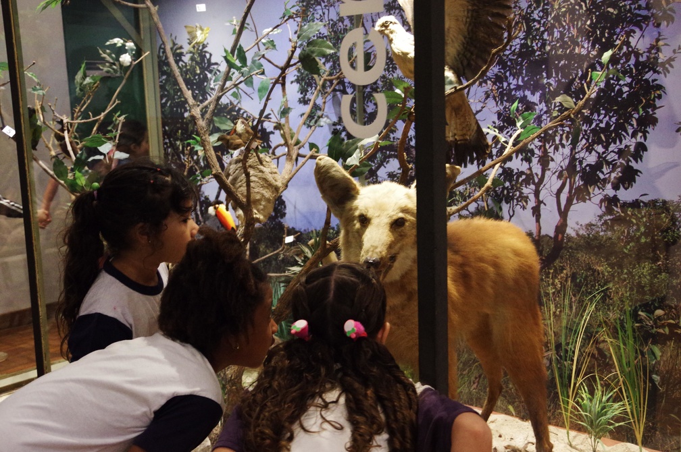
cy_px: 226
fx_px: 794
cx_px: 340
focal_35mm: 42
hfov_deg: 46.4
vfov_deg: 31.8
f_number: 5.6
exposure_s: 1/60
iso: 3200
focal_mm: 28
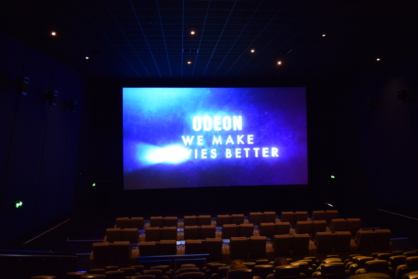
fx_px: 314
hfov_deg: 67.4
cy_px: 140
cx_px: 209
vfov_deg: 48.0
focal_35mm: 27
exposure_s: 1/4
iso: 1600
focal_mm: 18
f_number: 3.5
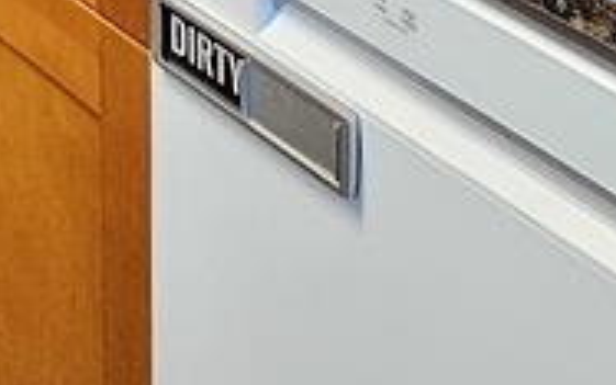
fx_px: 1780
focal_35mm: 106
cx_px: -40
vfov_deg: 9.9
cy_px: -704
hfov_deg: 18.9
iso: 800
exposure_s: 1/24
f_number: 2.2
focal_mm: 2.2
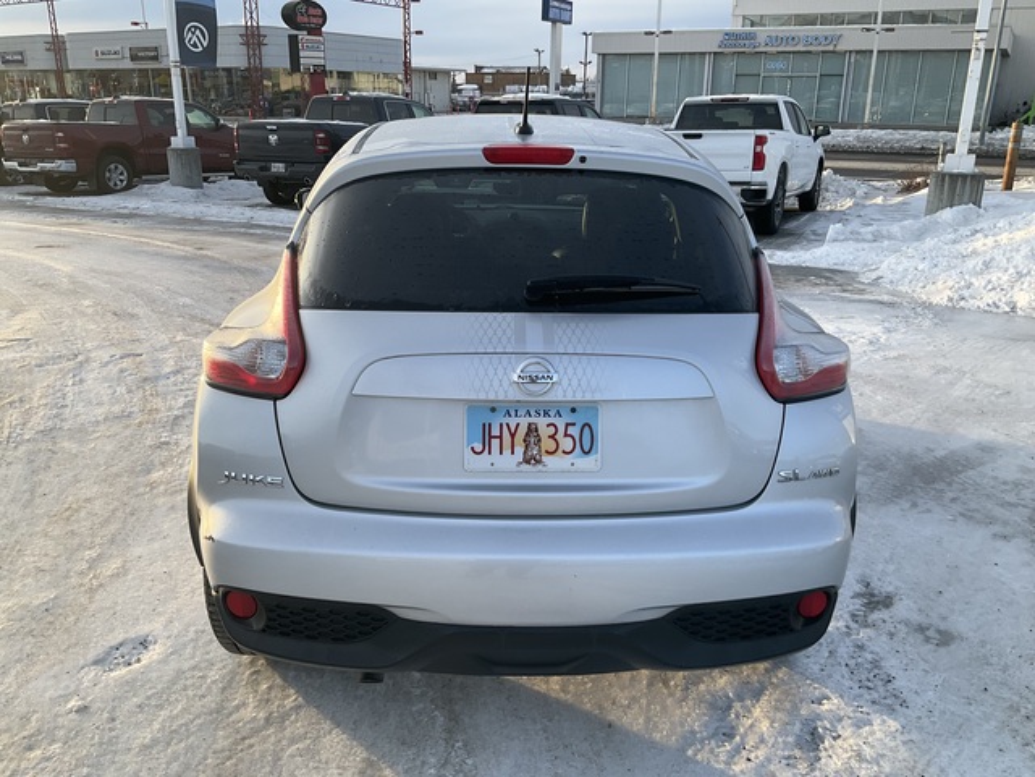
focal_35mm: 29
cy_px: 388
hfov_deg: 61.7
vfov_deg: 48.2
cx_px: 518
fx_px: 867
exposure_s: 1/391
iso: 25
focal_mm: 3
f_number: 1.8
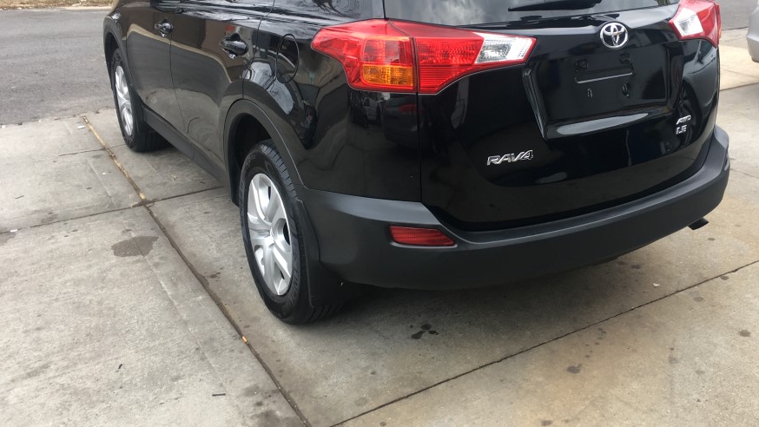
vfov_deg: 31.6
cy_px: 124
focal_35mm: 37
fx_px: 745
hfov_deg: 53.8
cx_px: 434
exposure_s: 1/120
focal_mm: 4.15
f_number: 2.2
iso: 25
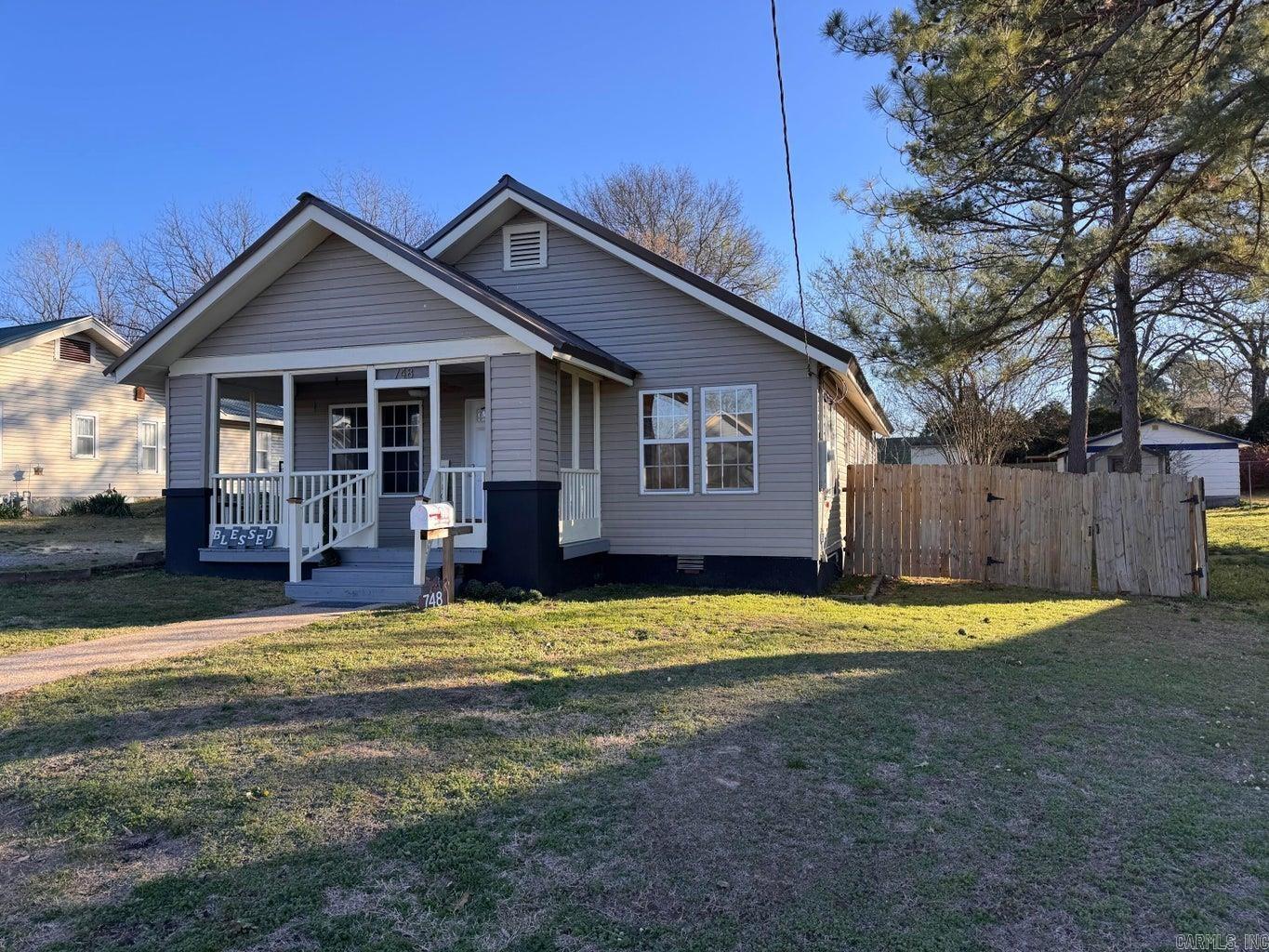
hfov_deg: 71.6
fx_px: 880
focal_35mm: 24
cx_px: 634
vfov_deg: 56.8
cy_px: 476
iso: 80
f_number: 1.78
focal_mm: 6.76
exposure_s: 1/1172
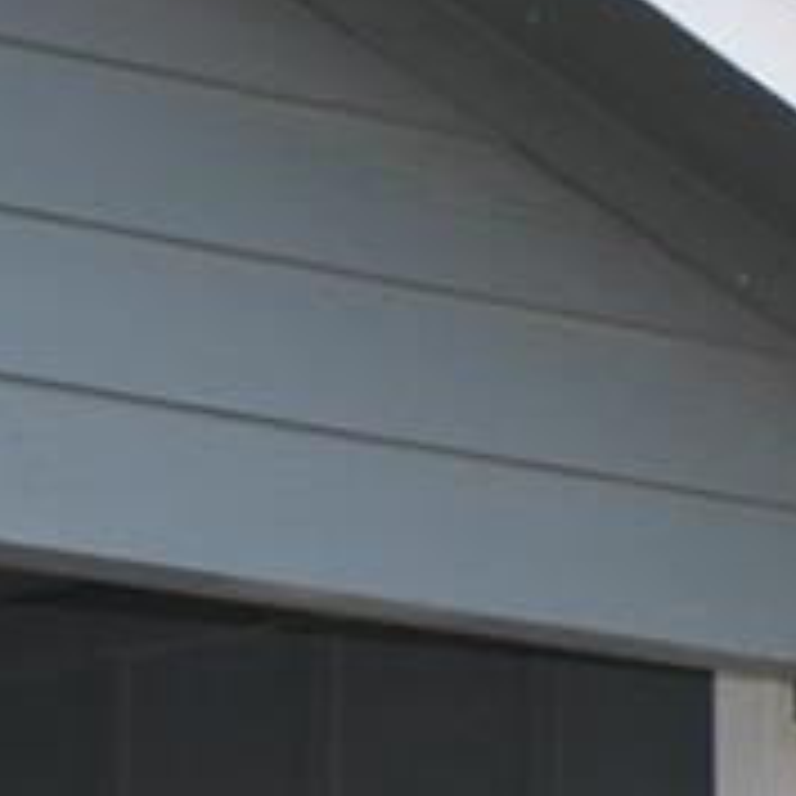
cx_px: -265
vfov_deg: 6.5
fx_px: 6894
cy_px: 1437
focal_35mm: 265
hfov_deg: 6.5
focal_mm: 18
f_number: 10
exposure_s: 1/400
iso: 200
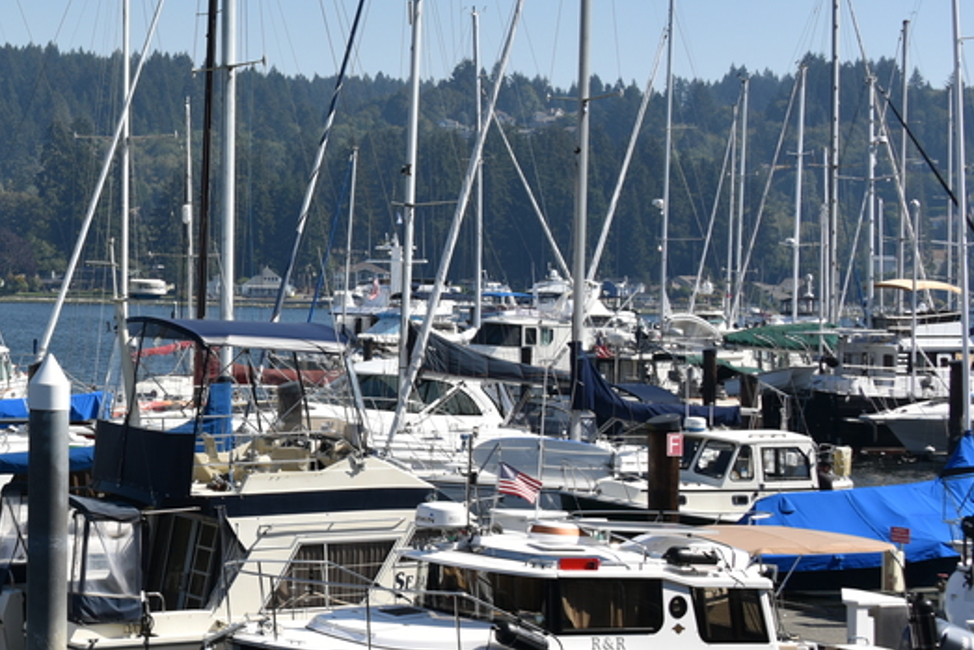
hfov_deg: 21.1
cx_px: -32
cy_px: 207
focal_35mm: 93
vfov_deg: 14.7
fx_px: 2517
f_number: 9
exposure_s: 1/320
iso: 100
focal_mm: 38
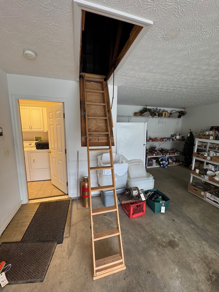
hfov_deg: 85.7
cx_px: 110
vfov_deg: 102.1
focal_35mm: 14
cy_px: 146
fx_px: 118
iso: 200
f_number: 2.2
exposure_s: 1/60
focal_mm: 2.22
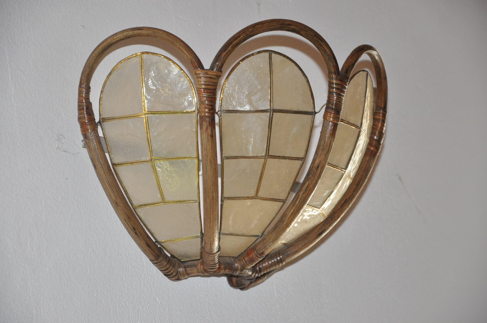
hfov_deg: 14.0
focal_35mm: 147
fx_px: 1986
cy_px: 162
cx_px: 244
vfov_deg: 9.3
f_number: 5.6
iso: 800
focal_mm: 98
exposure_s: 1/60
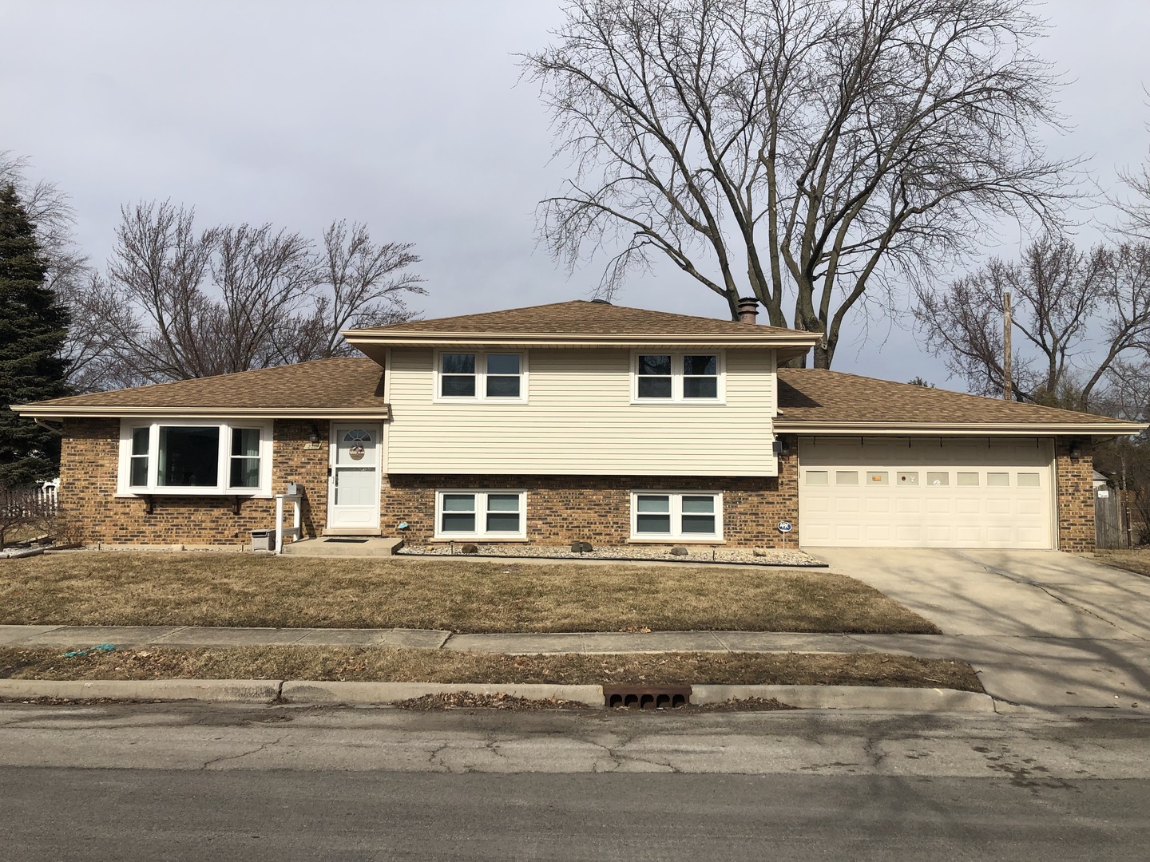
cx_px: 575
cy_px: 431
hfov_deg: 63.4
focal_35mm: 28
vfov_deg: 49.7
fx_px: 930
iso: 20
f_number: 1.8
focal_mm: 3.99
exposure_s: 1/3745
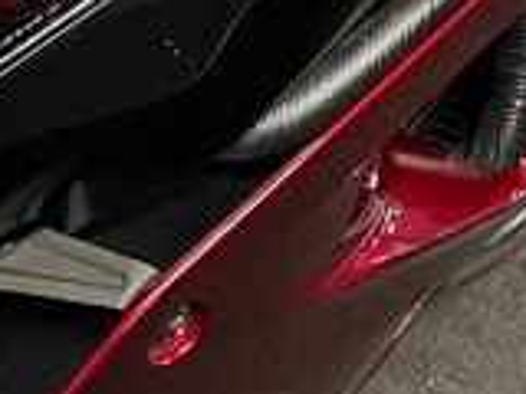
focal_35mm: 104
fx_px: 1580
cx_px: -352
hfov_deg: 16.5
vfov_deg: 12.6
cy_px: -371
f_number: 1.6
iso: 125
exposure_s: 1/50
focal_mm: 5.1
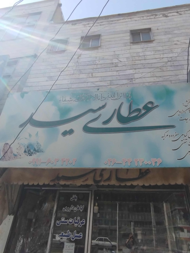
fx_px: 154
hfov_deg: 63.4
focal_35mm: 21
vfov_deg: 79.0
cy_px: 126
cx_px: 95
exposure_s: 1/986
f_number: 2.2
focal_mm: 1.65
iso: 50
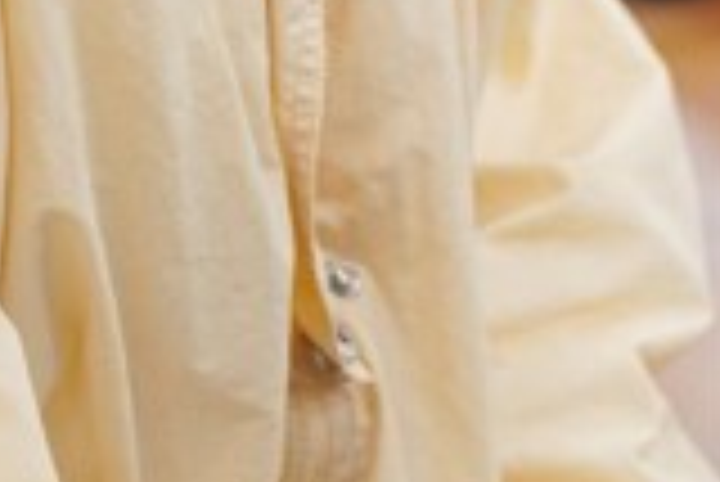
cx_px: 171
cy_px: -802
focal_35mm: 856
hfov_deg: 2.4
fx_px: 17135
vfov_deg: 1.6
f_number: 4
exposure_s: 1/160
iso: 2000
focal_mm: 152
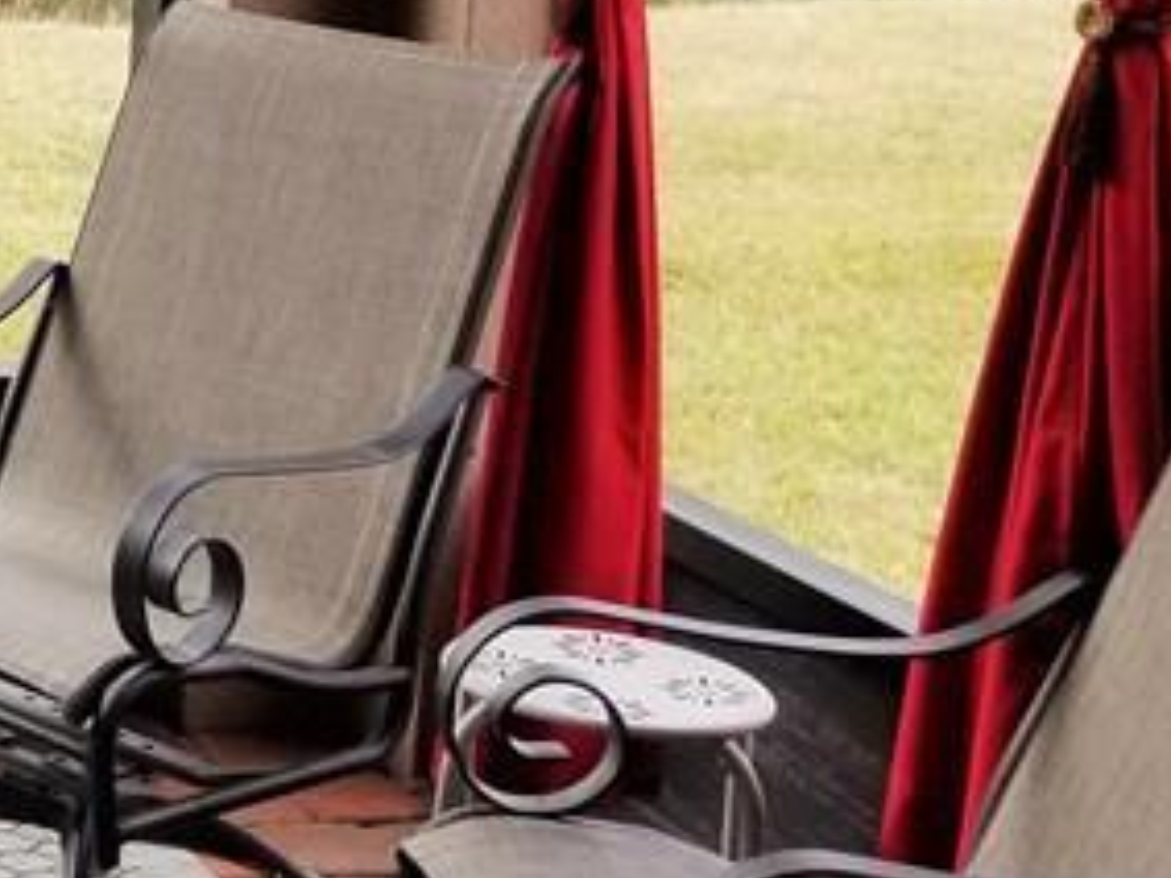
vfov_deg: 15.4
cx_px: -906
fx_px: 3179
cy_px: -33
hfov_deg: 17.3
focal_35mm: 94
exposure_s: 1/147
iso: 50
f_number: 1.7
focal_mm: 4.25
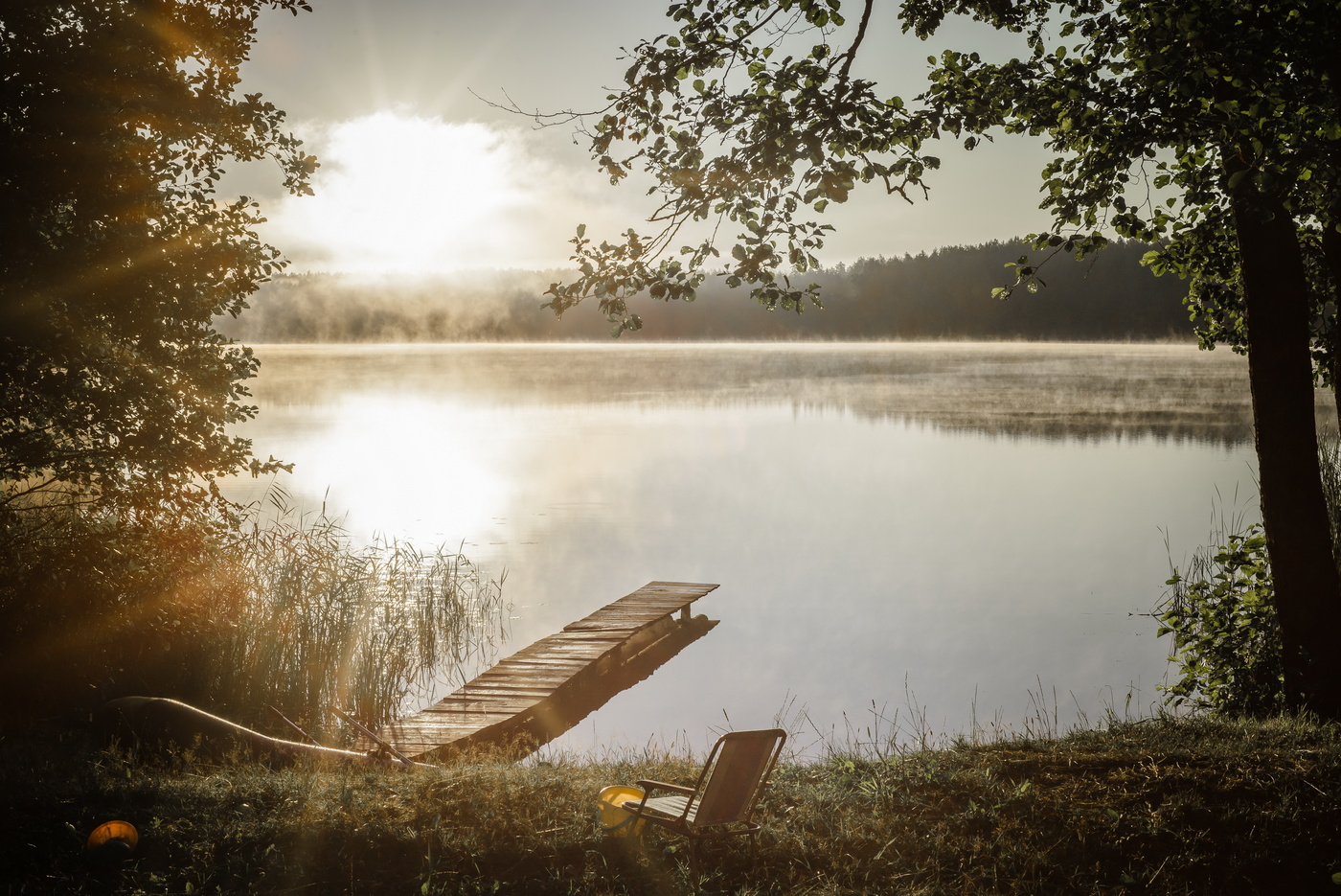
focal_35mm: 50
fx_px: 1863
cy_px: 448
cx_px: 670
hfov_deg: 39.6
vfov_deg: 27.0
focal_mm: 50
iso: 200
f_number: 18
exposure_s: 1/320
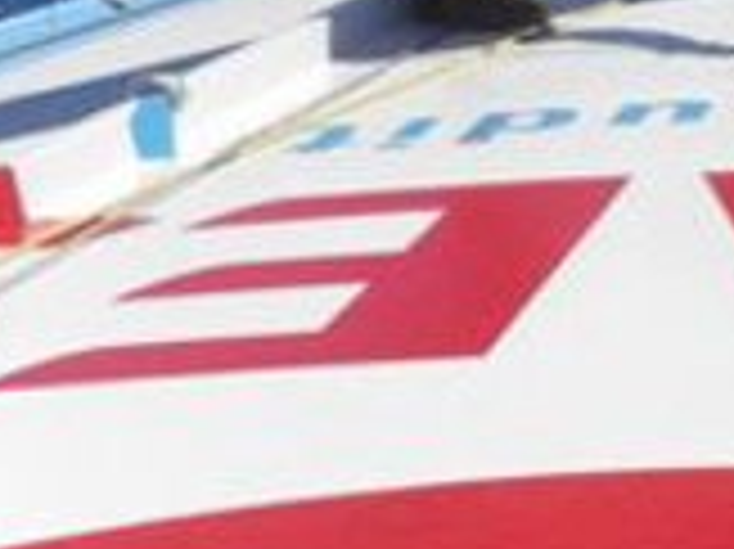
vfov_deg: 9.7
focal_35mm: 148
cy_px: -270
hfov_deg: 12.3
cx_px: 1310
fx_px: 3136
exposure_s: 1/500
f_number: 6.3
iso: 80
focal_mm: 6.2
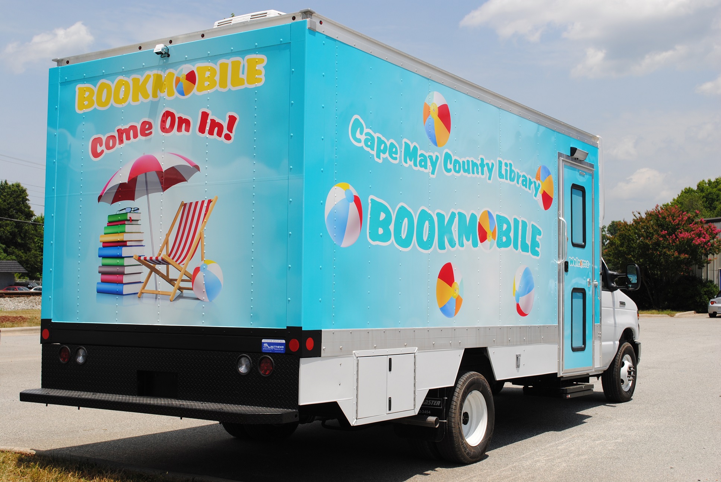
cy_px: 241
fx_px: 962
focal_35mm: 48
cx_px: 360
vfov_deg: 28.2
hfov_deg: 41.1
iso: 100
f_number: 8
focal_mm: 32
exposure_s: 1/320
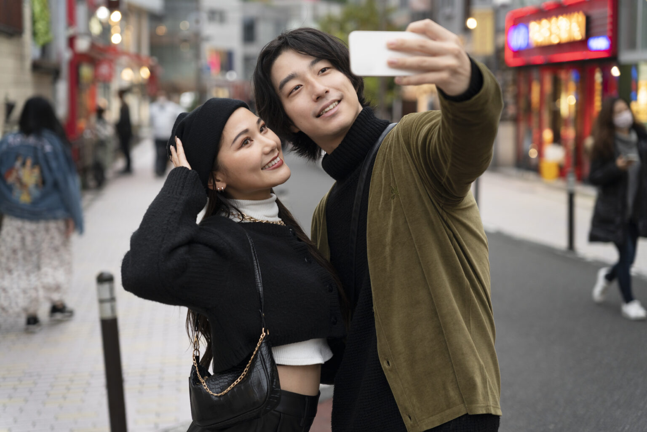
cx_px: 324
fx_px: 1258
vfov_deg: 19.5
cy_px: 216
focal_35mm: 70
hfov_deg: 28.8
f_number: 2.8
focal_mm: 70
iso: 500
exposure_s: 1/125
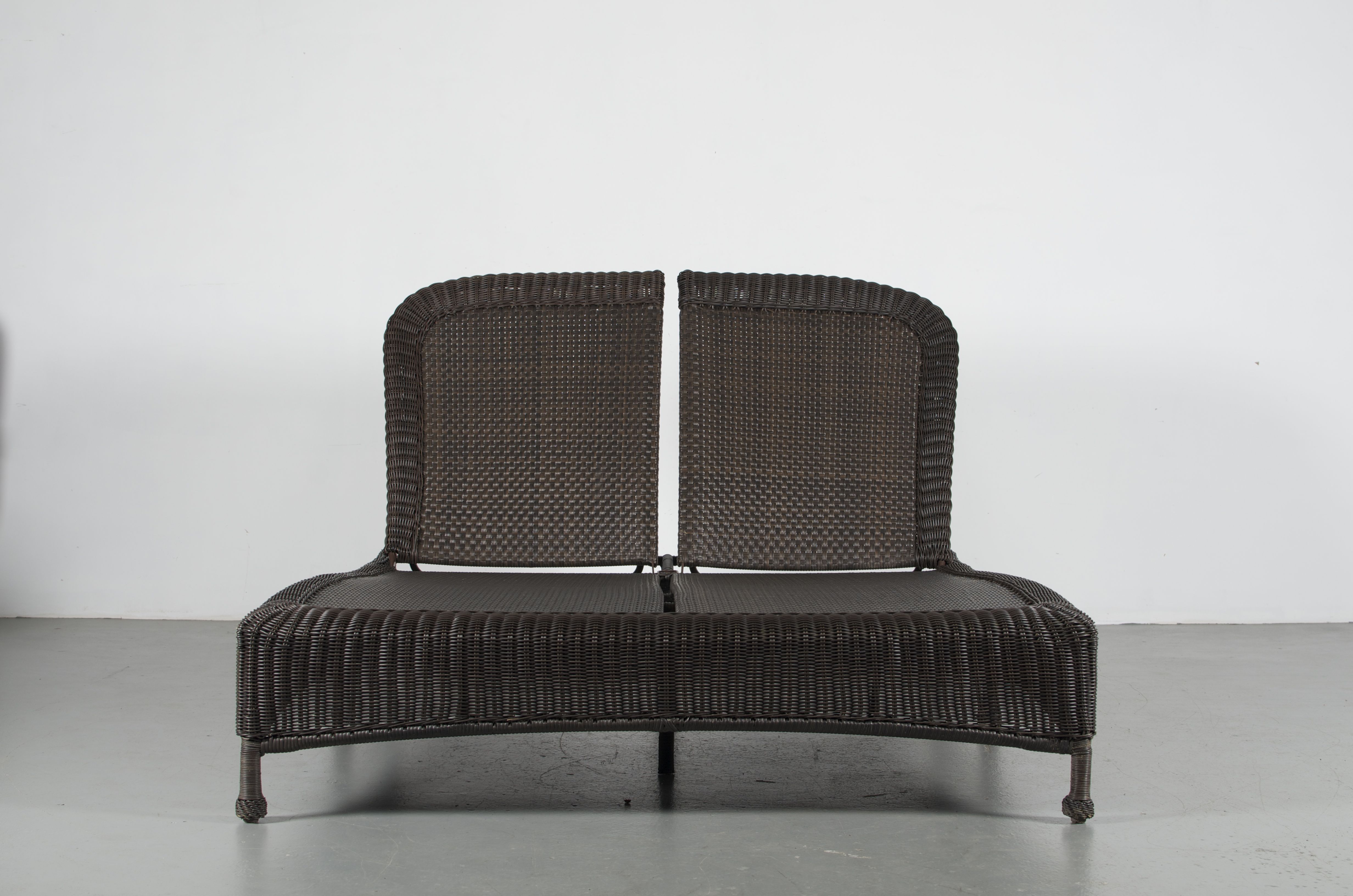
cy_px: 448
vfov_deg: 25.6
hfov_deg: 37.9
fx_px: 1969
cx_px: 676
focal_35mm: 52
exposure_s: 1/125
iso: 100
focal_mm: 35
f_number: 6.3
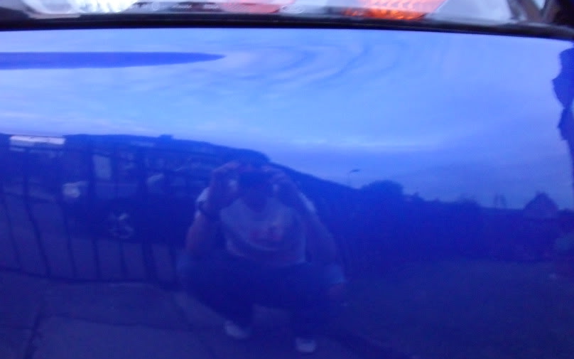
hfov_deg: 42.6
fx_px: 735
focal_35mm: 47
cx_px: 250
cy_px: 238
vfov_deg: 27.3
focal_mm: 6.3
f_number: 3.2
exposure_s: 1/10
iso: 400
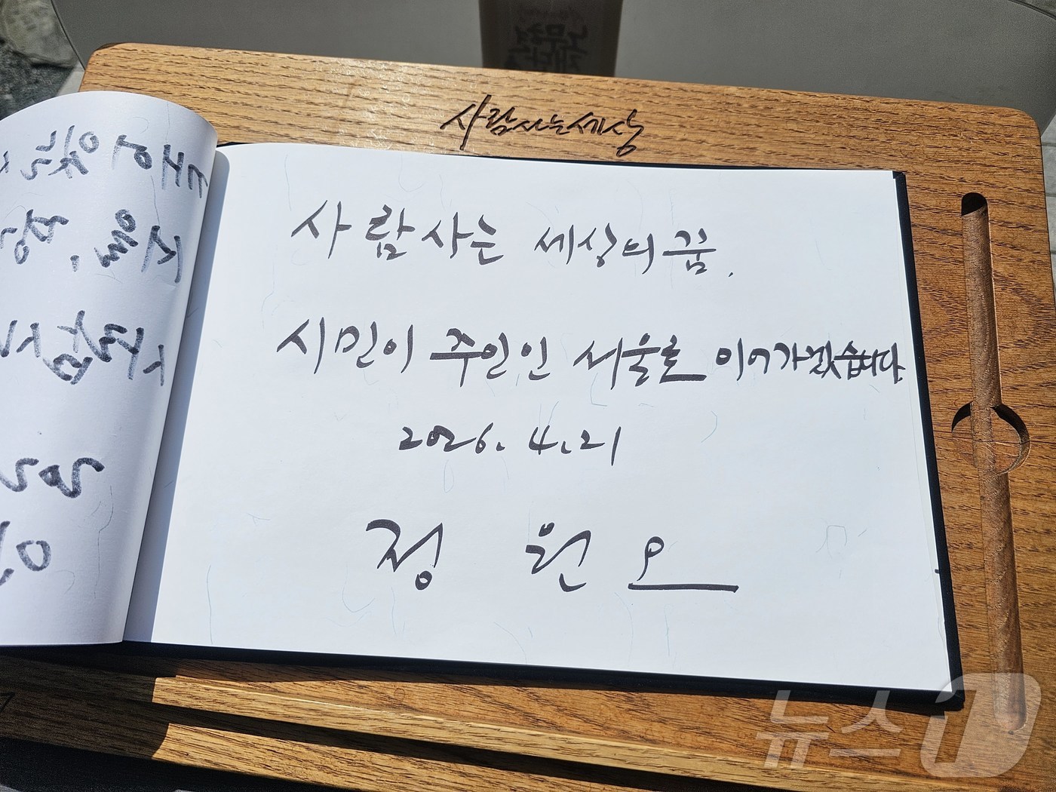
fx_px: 702
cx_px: 528
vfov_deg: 58.9
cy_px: 396
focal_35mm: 23
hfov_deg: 73.9
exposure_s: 1/3194
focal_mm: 6.3
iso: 10
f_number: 1.7
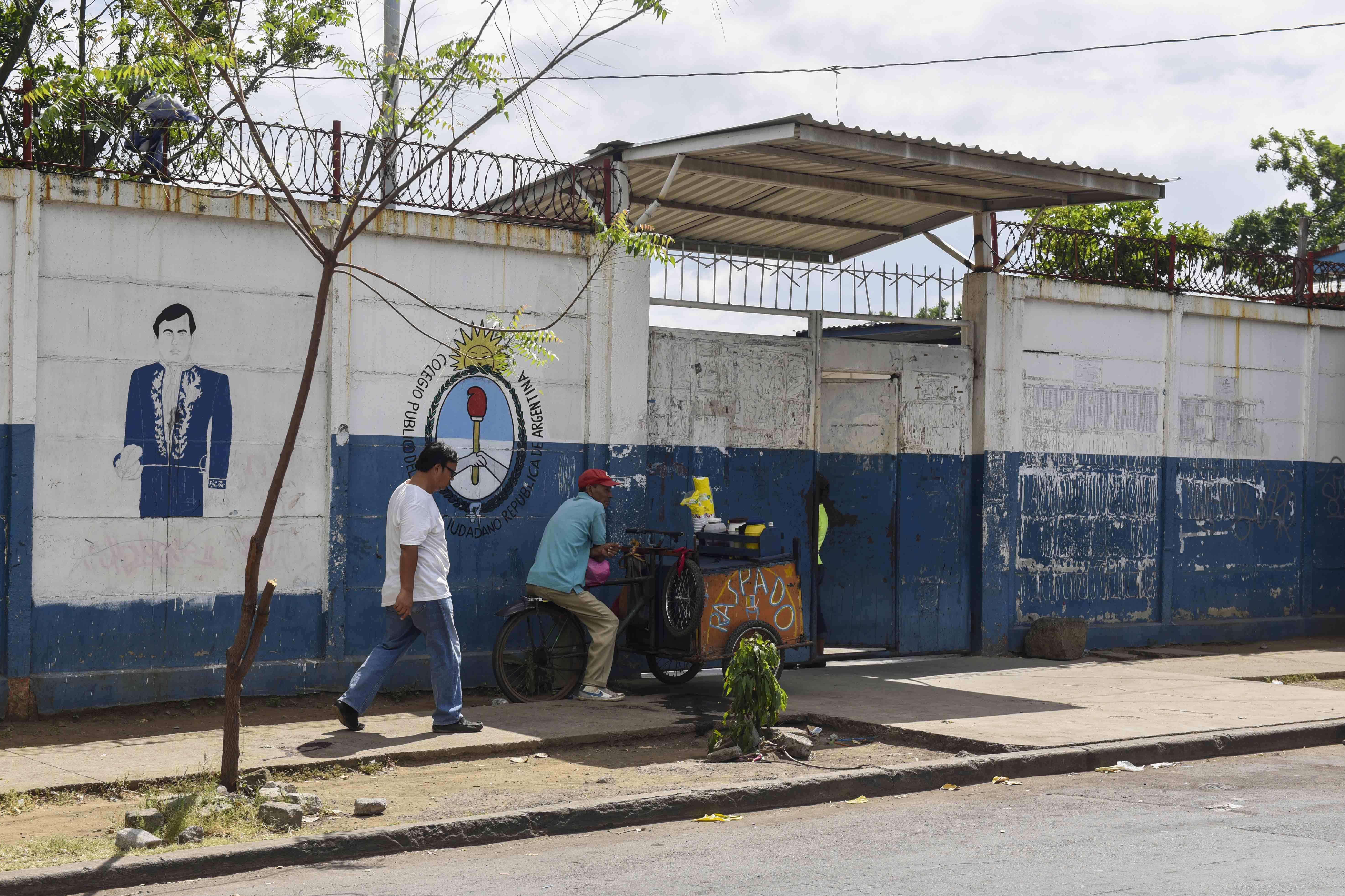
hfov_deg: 35.1
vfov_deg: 23.8
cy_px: 449
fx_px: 2129
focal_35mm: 57
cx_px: 663
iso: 250
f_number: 8
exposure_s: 1/640
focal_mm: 56
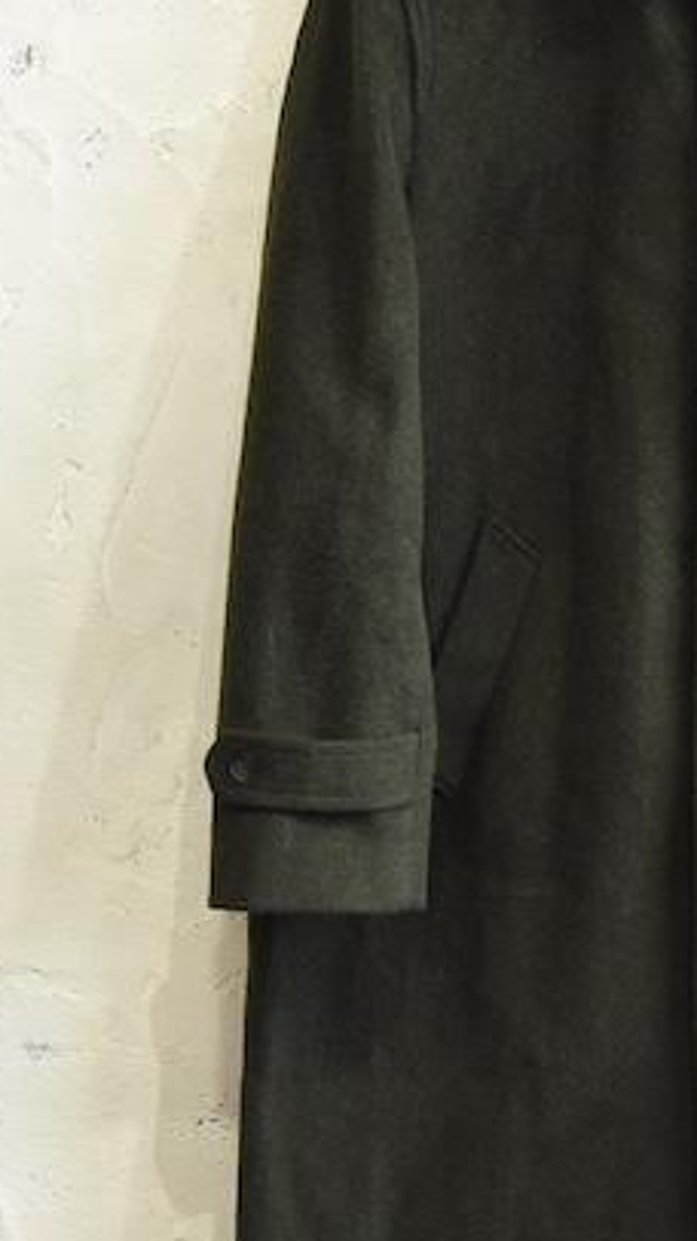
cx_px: 721
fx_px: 2237
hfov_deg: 17.2
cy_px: 553
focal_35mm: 68
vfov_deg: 31.0
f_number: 5.6
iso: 3200
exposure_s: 1/80
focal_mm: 35
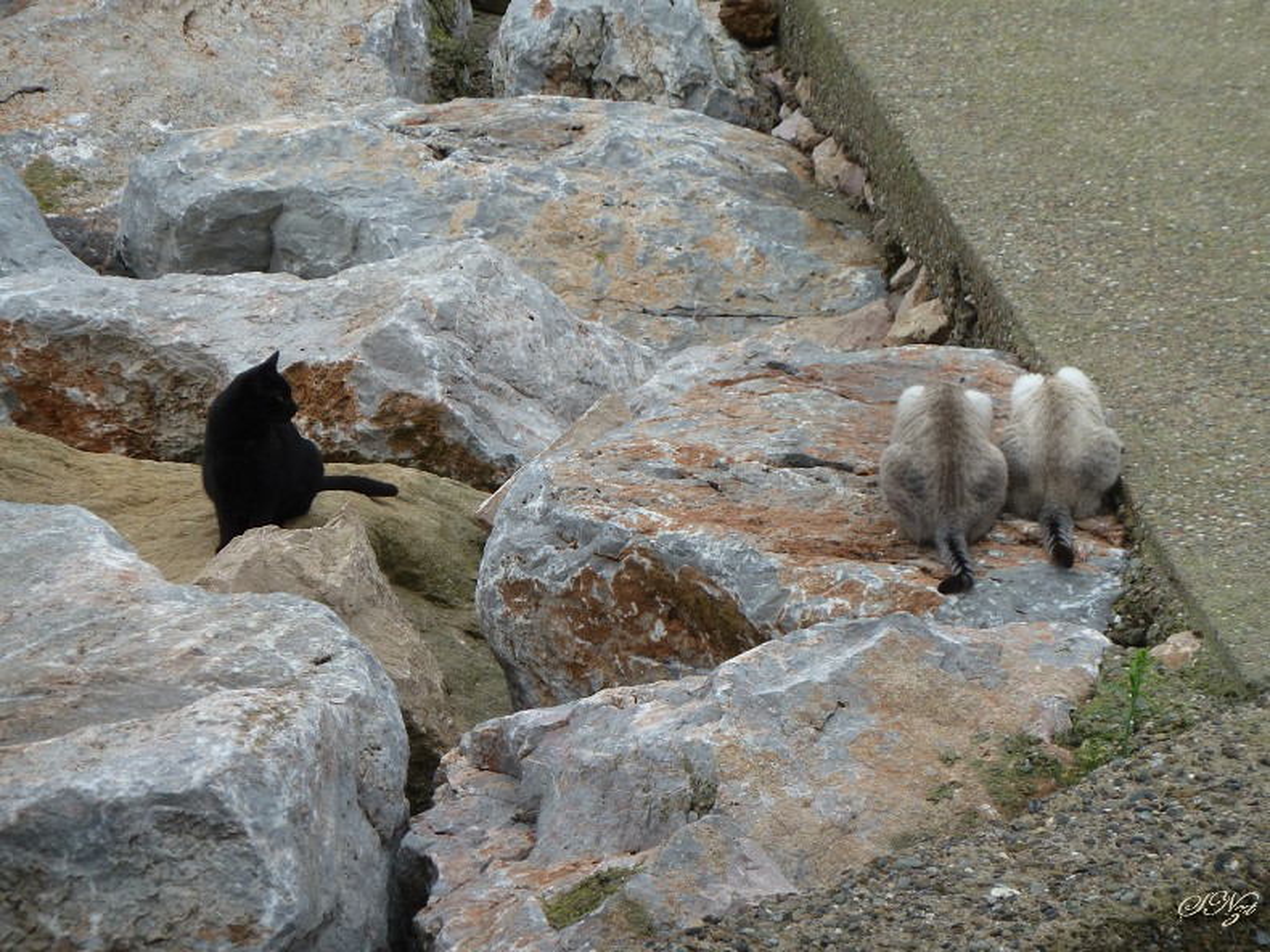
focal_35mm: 225
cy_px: 476
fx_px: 8252
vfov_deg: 6.6
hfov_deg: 8.8
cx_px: 635
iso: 80
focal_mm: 37
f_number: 4.6
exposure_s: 1/160
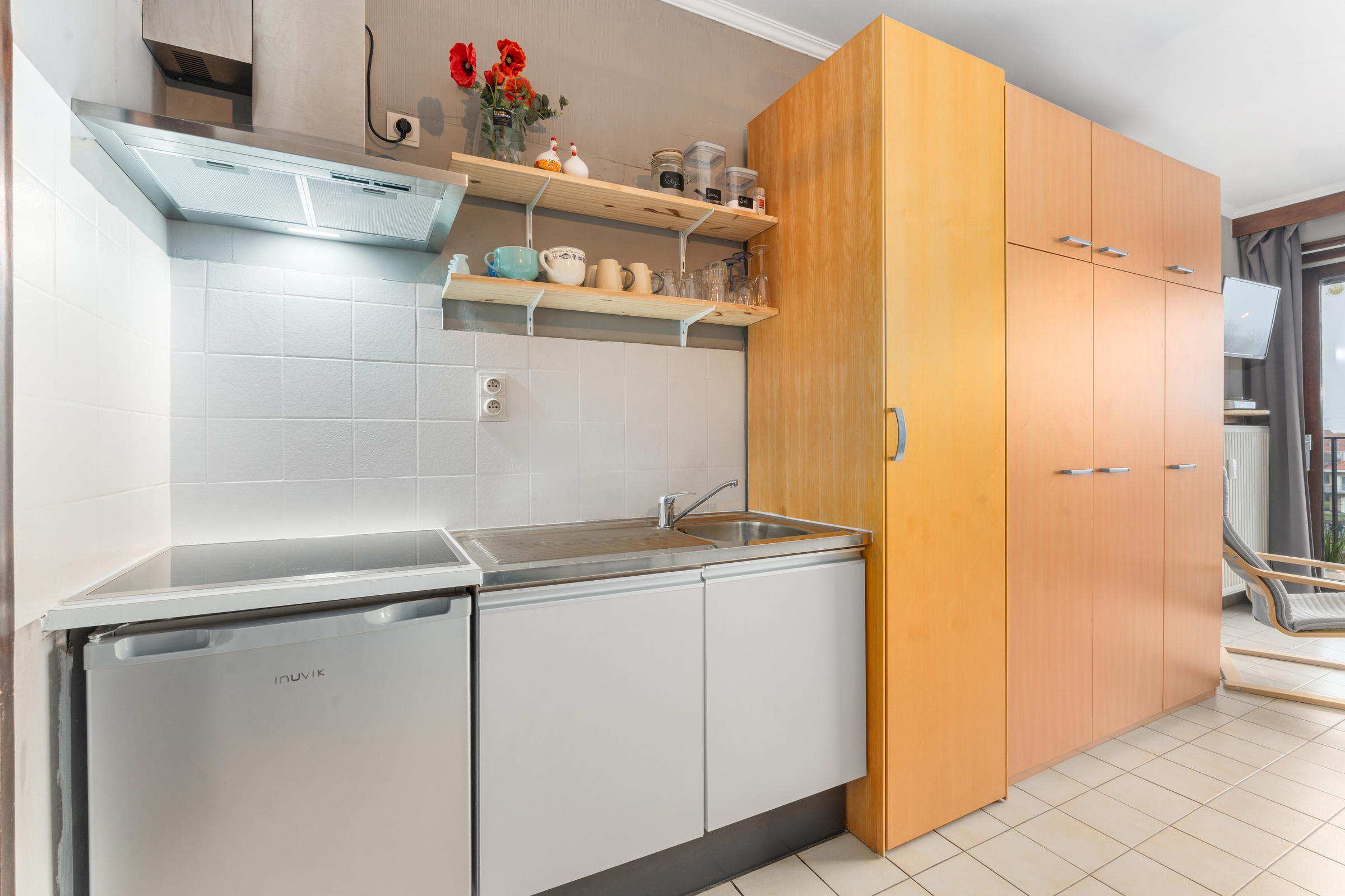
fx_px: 598
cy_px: 448
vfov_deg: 73.7
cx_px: 672
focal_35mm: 16
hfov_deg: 96.7
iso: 200
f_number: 11
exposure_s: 1/30
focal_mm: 16
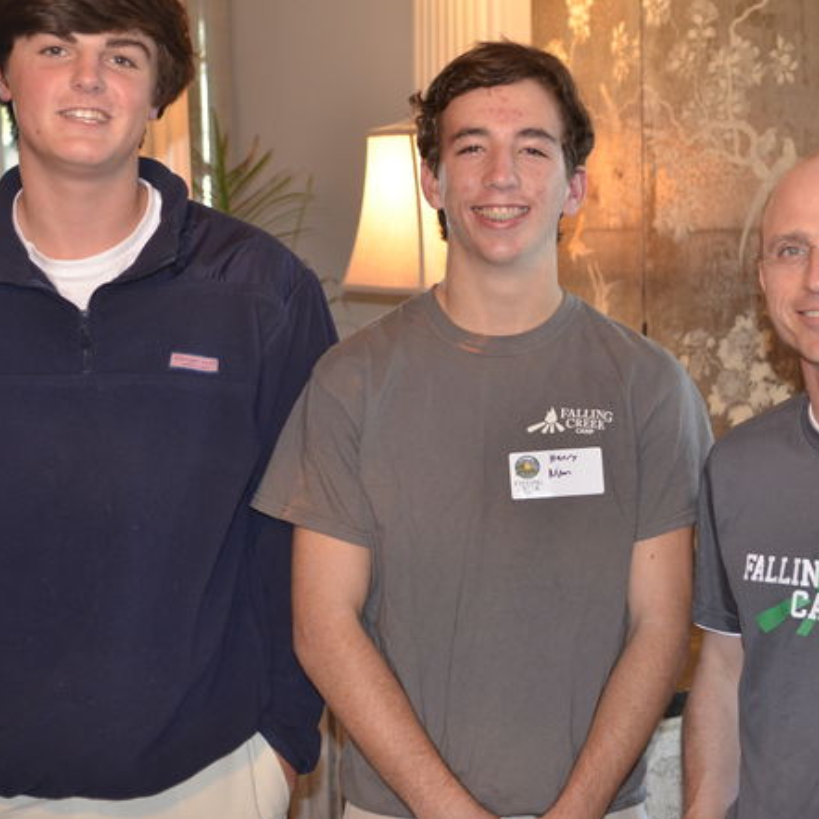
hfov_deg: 24.3
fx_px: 1901
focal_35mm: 71
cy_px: 384
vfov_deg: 24.3
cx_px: 501
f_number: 2.8
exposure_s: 1/60
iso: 800
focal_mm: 32
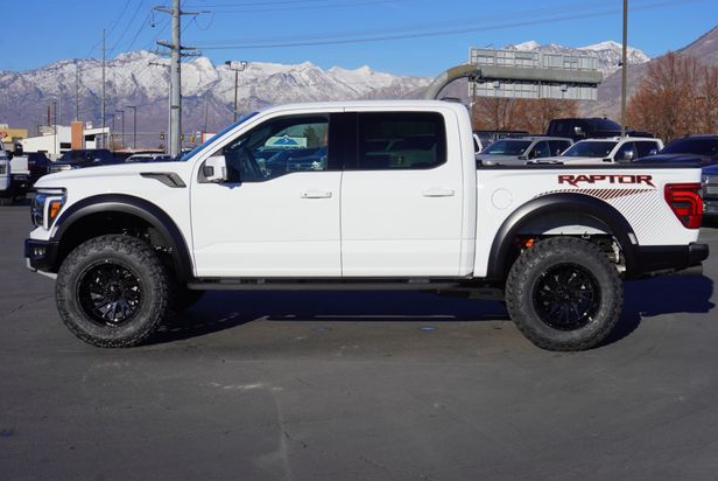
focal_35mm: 53
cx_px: 365
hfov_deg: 37.5
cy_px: 233
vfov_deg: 25.6
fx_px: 1058
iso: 100
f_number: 11
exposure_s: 1/250
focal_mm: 34
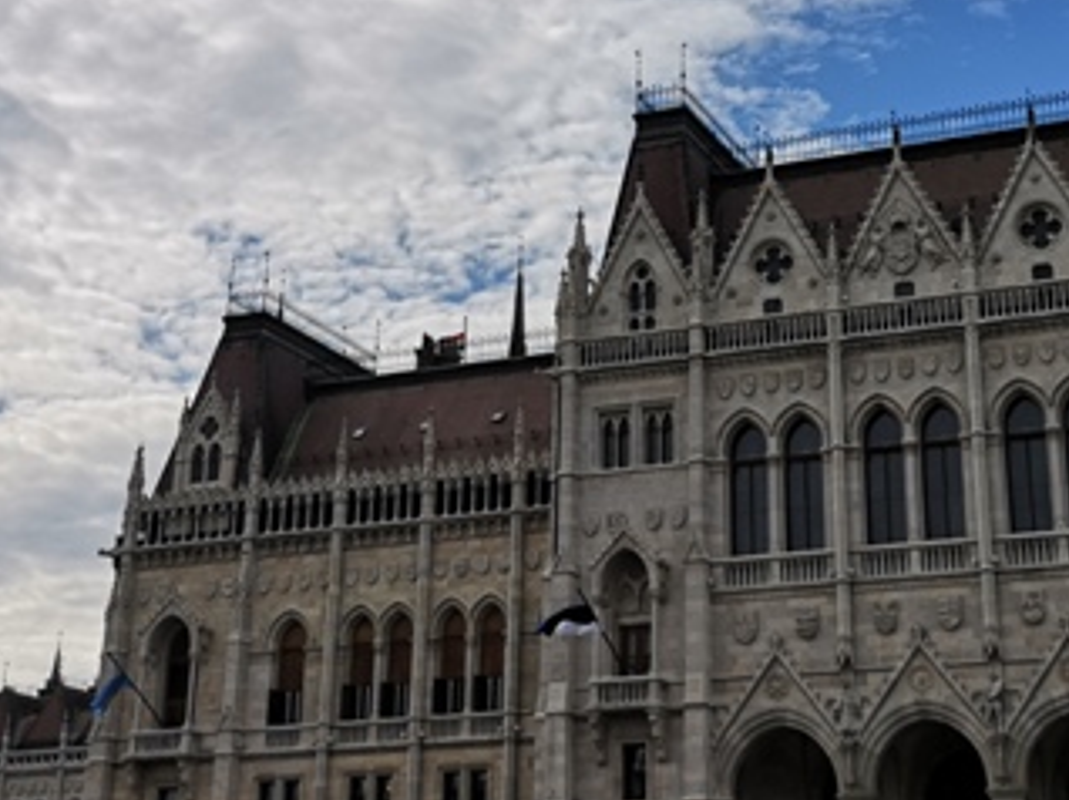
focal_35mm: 68
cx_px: 639
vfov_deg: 21.2
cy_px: 124
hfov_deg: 28.5
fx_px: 2098
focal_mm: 3.95
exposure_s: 1/8696
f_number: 1.8
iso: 50
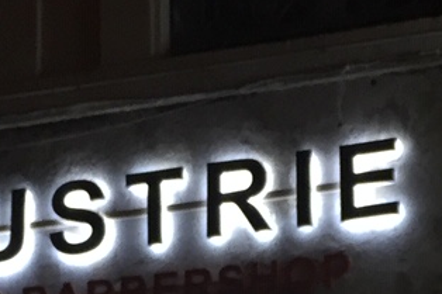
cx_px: 351
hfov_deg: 13.0
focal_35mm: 157
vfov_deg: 8.2
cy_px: 664
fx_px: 1927
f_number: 2.2
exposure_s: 1/33
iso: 100
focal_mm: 4.15
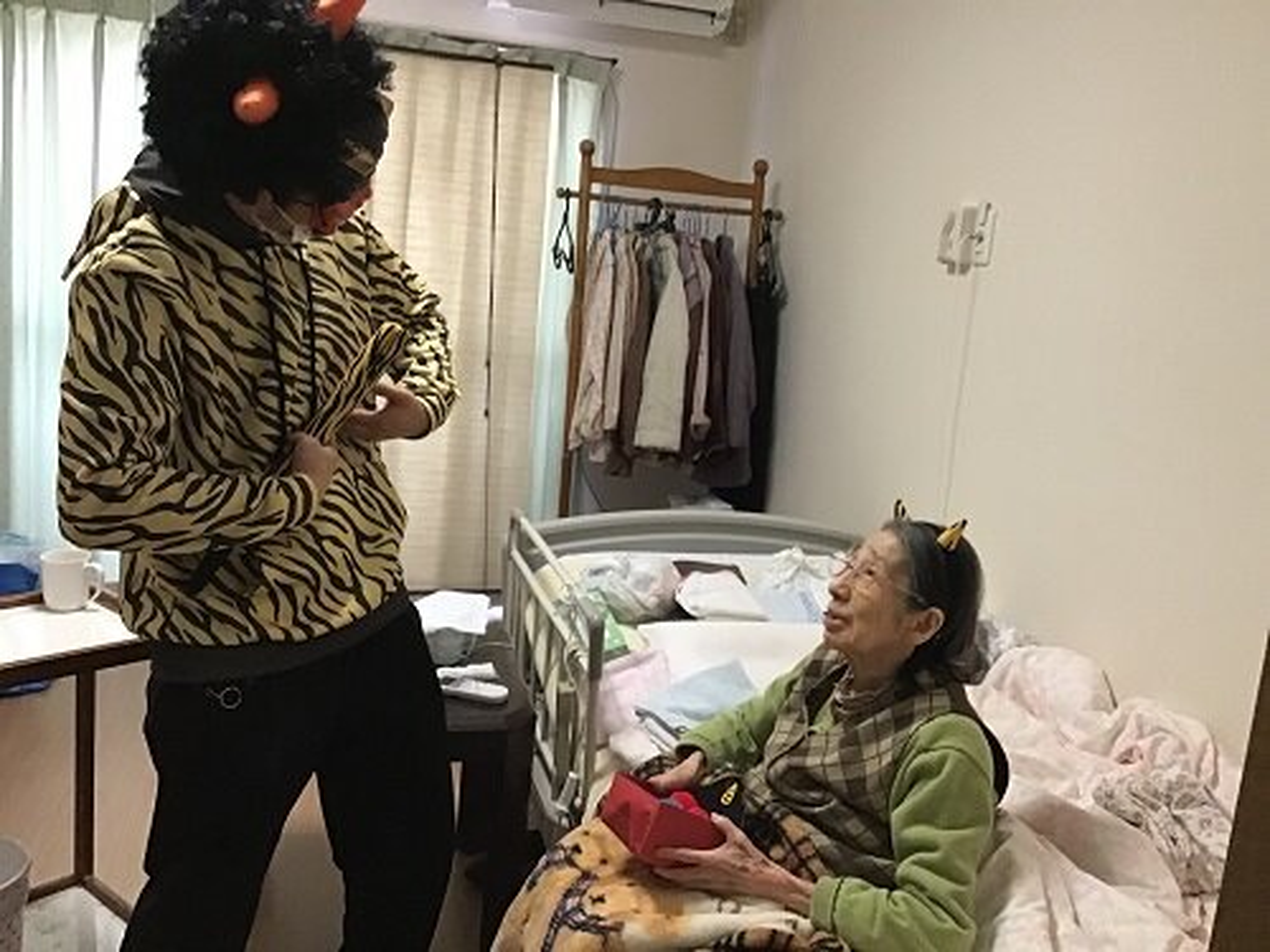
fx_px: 1137
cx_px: 635
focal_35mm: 31
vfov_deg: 45.4
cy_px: 476
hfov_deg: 58.4
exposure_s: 1/30
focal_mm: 3.3
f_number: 2.4
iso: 160
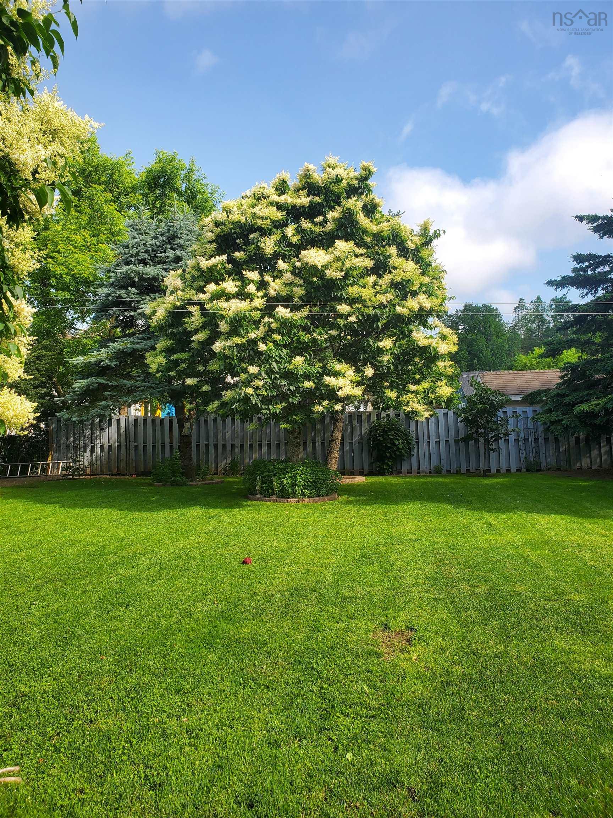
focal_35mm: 26
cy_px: 409
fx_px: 614
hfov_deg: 53.1
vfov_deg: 67.3
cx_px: 306
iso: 50
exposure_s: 1/832
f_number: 2.4
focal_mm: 4.3
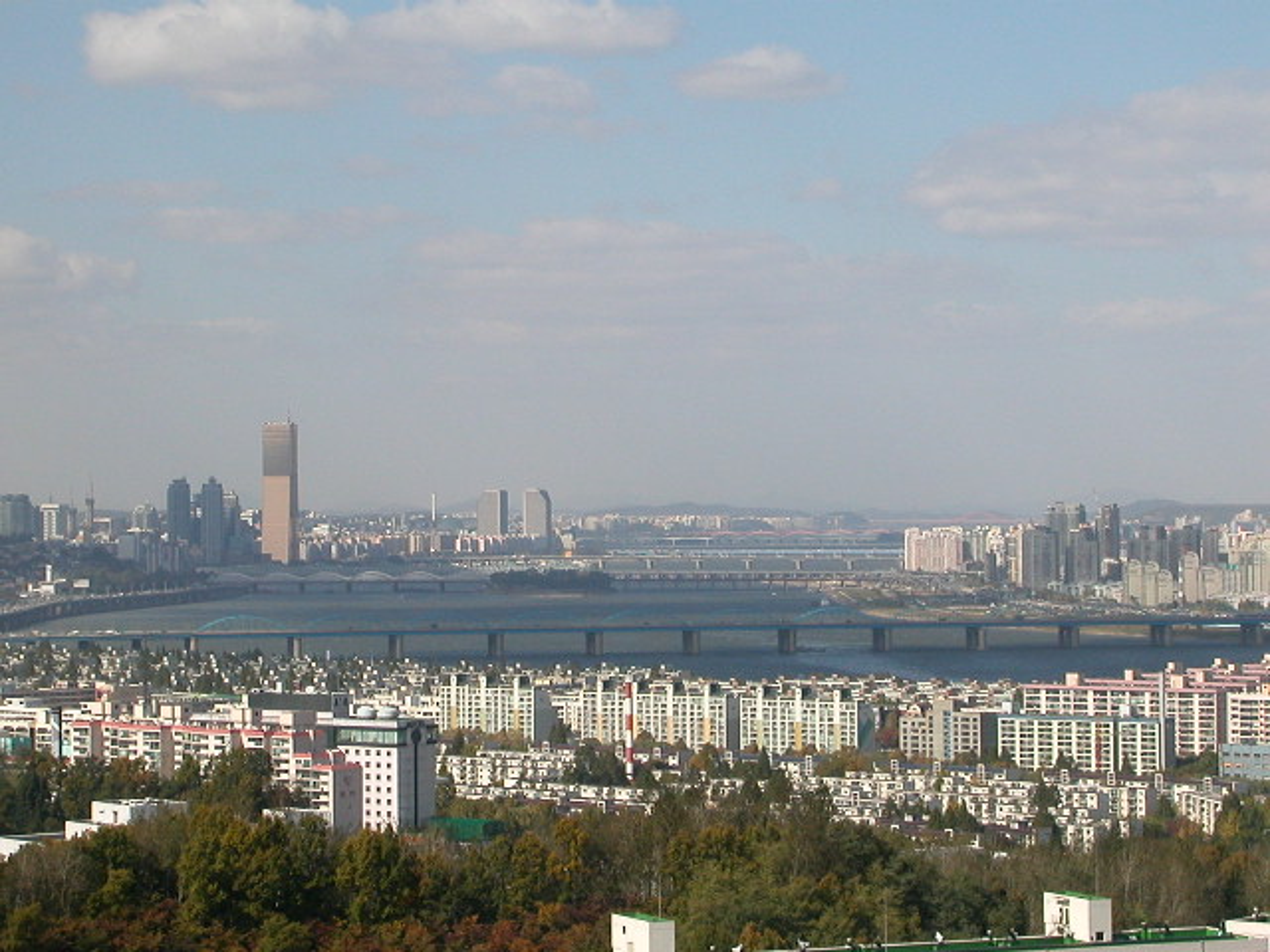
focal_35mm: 111
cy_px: 476
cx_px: 635
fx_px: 4072
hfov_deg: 17.7
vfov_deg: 13.3
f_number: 4.8
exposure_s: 1/738
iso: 100
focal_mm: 16.8
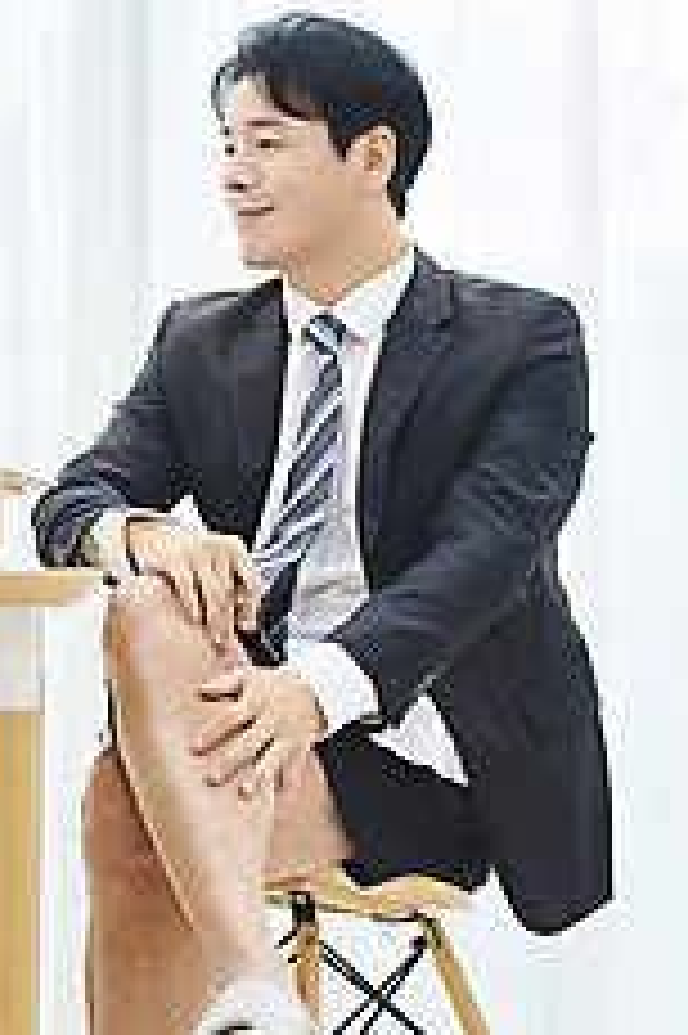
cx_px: 191
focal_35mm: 148
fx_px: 4249
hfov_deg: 9.2
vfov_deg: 13.9
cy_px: 608
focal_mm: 85
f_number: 2.2
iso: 500
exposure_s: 1/200
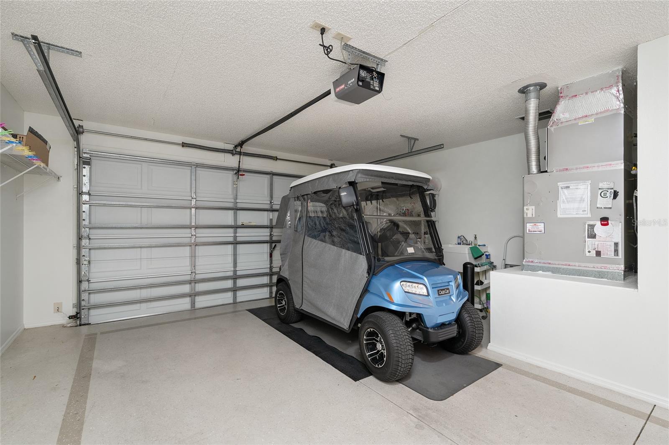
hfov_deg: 96.7
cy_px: 222
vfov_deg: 73.7
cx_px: 334
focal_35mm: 16
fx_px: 297
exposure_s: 1/5
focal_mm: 16
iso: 400
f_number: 6.3
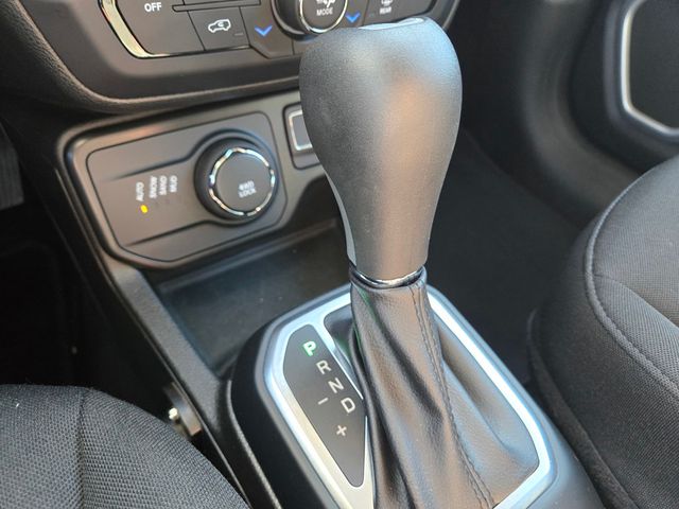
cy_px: 254
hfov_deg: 73.9
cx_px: 340
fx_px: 451
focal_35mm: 23
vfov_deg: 58.9
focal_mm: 5.4
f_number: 1.8
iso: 640
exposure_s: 1/120
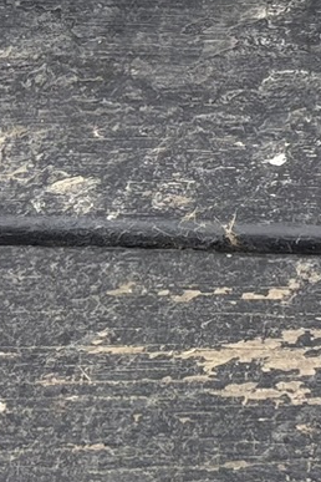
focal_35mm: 143
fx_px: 1912
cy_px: -133
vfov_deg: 13.8
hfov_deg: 8.1
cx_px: 1002
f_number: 1.6
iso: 50
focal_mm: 5.96
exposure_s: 1/531
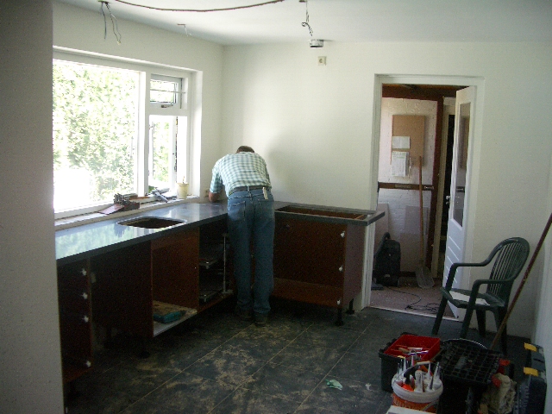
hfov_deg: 52.6
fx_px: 558
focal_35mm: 35
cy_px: 207
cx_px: 276
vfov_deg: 40.7
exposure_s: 1/80
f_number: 2.6
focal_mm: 5.8
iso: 100
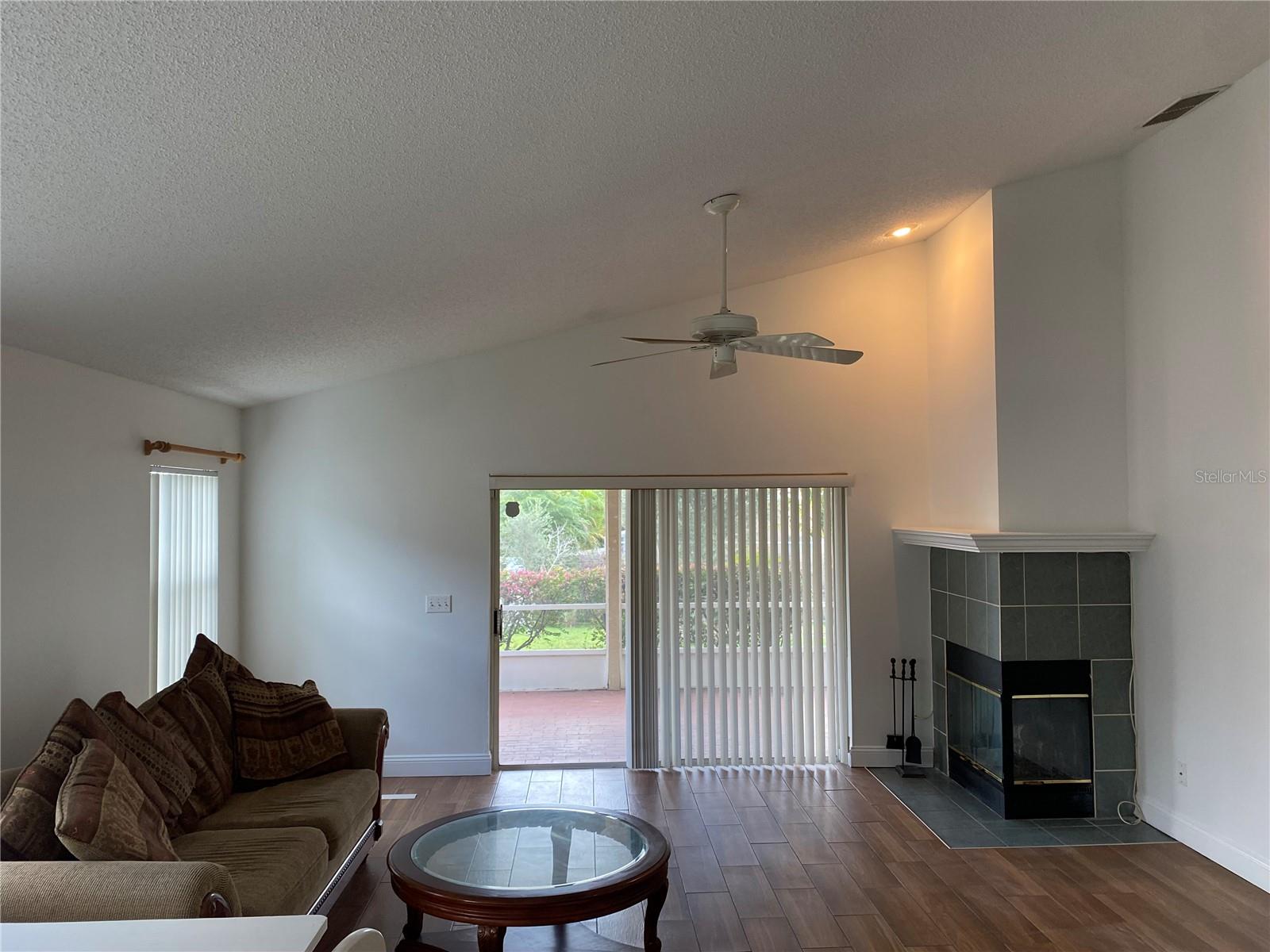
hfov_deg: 67.3
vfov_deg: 53.1
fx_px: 954
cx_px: 635
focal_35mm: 26
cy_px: 476
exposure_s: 1/120
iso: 125
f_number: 1.8
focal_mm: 4.25
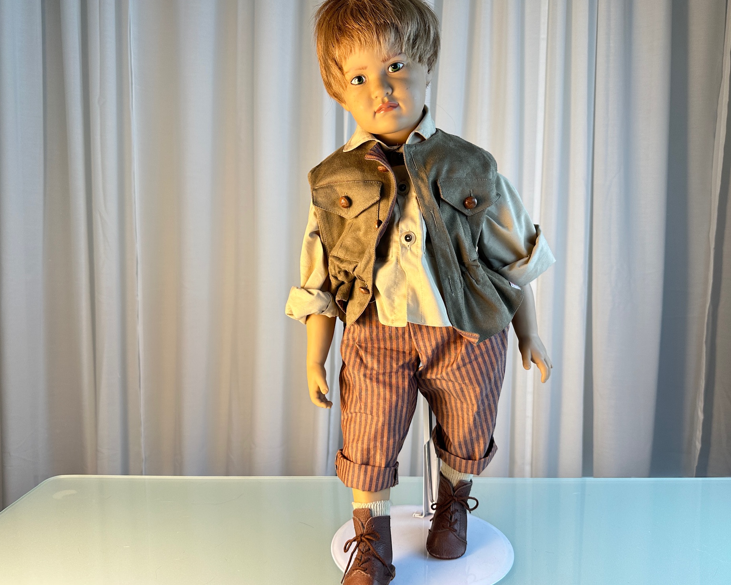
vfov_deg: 54.9
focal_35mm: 26
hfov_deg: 66.0
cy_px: 301
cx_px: 363
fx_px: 563
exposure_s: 1/100
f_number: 1.78
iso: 100
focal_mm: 6.86
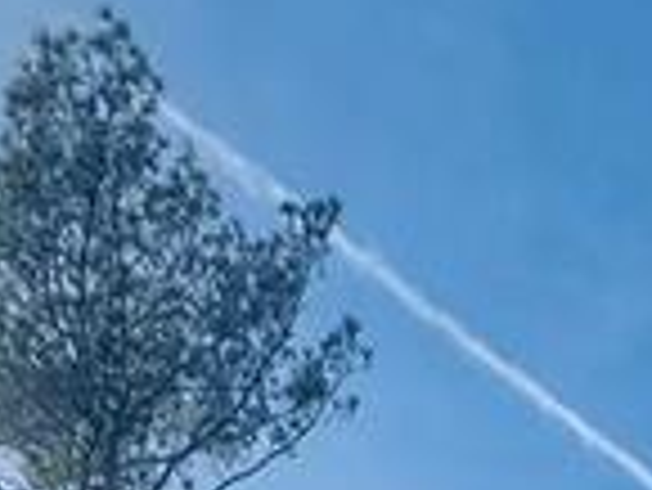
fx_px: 1452
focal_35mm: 77
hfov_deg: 24.8
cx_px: 544
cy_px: 1627
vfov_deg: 10.2
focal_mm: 2.22
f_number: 2.2
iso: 40
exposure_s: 1/670
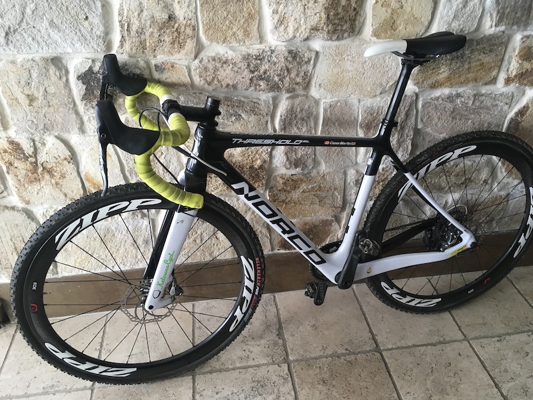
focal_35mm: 29
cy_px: 200
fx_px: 447
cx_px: 266
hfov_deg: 61.7
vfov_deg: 48.2
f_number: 2.2
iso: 32
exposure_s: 1/30
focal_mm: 4.15
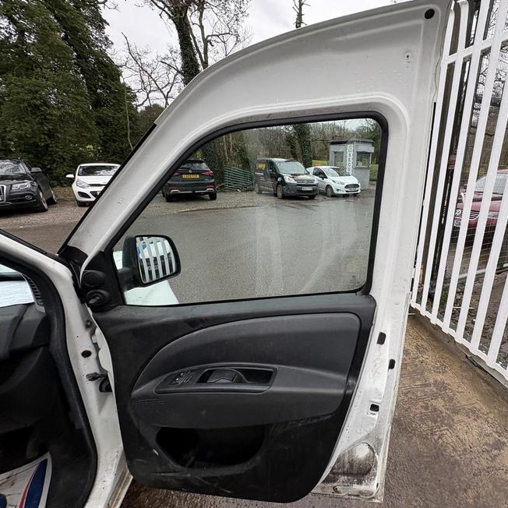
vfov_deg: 84.0
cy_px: 259
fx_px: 282
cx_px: 336
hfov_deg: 81.3
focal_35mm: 17
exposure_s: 1/99
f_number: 2.2
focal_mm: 2.22
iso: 40
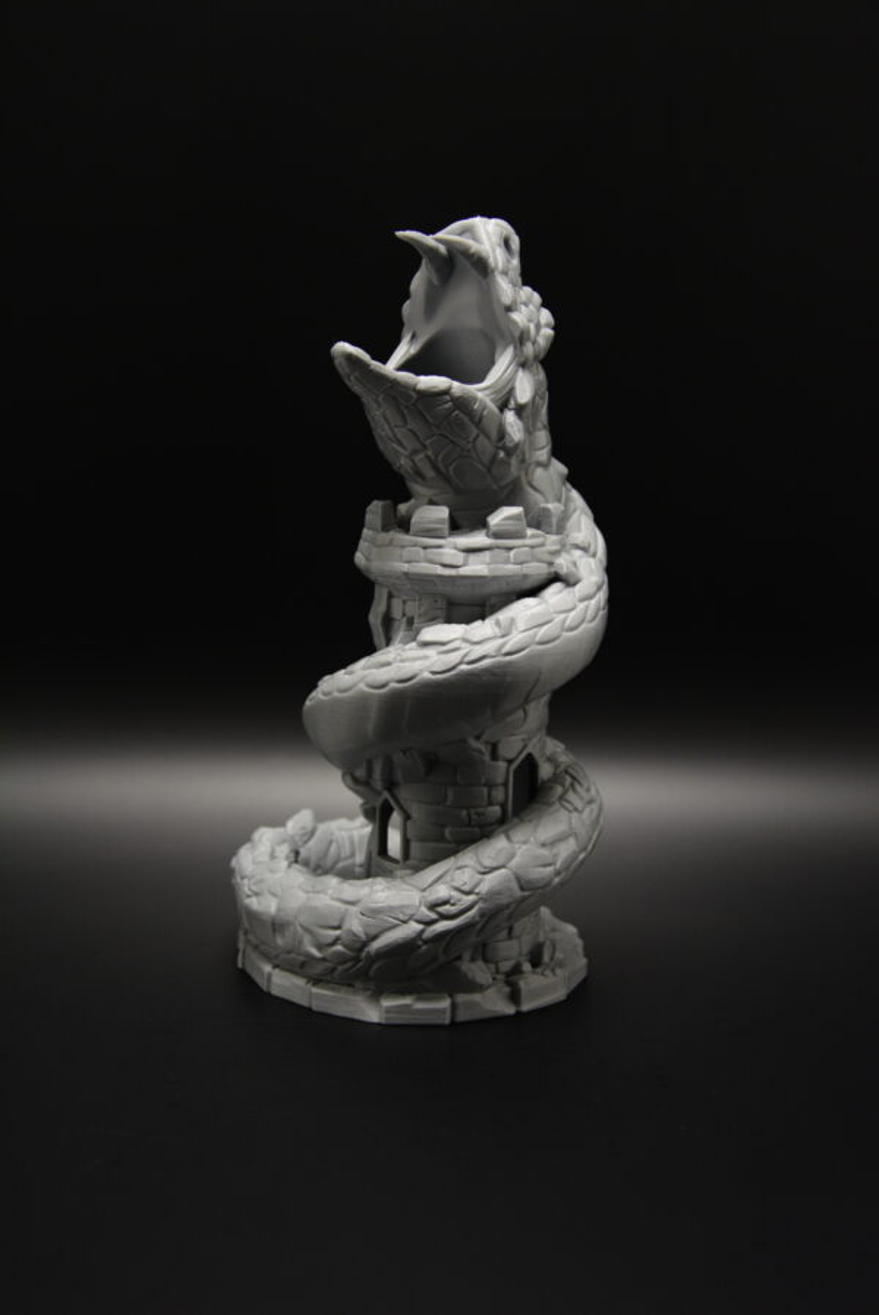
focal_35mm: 52
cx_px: 440
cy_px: 658
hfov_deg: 25.8
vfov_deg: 37.8
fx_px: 1920
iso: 800
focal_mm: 35
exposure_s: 1/50
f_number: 4.5
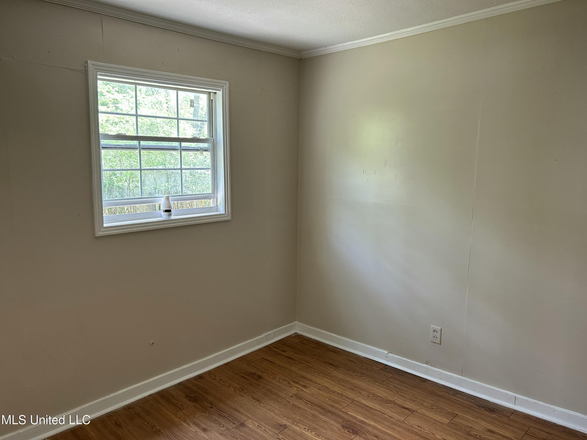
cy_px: 220
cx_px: 294
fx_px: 441
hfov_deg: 67.3
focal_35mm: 26
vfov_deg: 53.1
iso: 125
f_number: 1.5
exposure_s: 1/120
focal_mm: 5.7
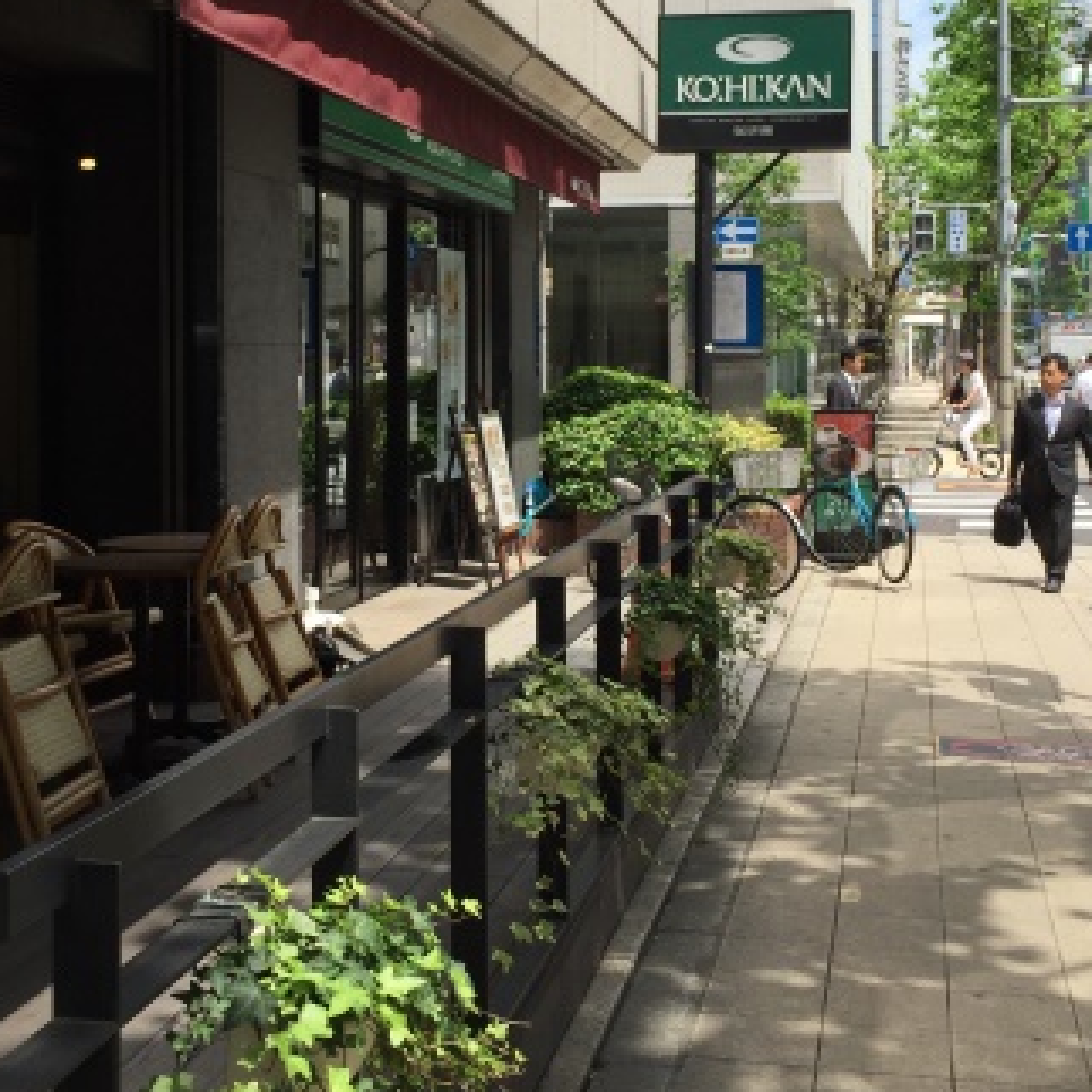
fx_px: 1820
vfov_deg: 33.0
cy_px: 339
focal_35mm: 51
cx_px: 505
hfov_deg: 33.4
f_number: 2.2
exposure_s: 1/1199
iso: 32
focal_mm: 4.15
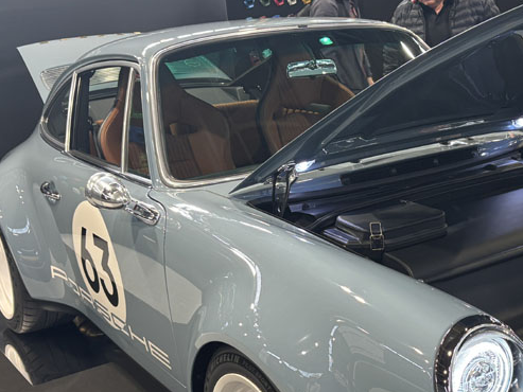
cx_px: 406
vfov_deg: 26.9
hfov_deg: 34.6
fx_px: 816
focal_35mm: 54
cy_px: 252
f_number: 1.6
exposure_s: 1/50
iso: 100
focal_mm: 5.96
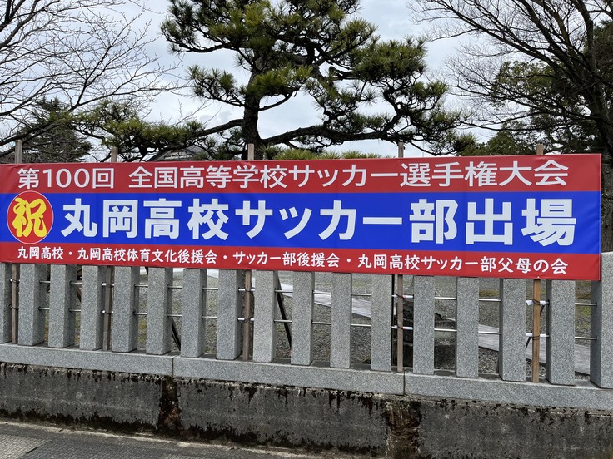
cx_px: 306
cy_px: 230
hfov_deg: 67.3
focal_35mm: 26
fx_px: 460
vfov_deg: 53.1
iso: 50
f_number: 1.6
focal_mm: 5.1
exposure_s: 1/1558
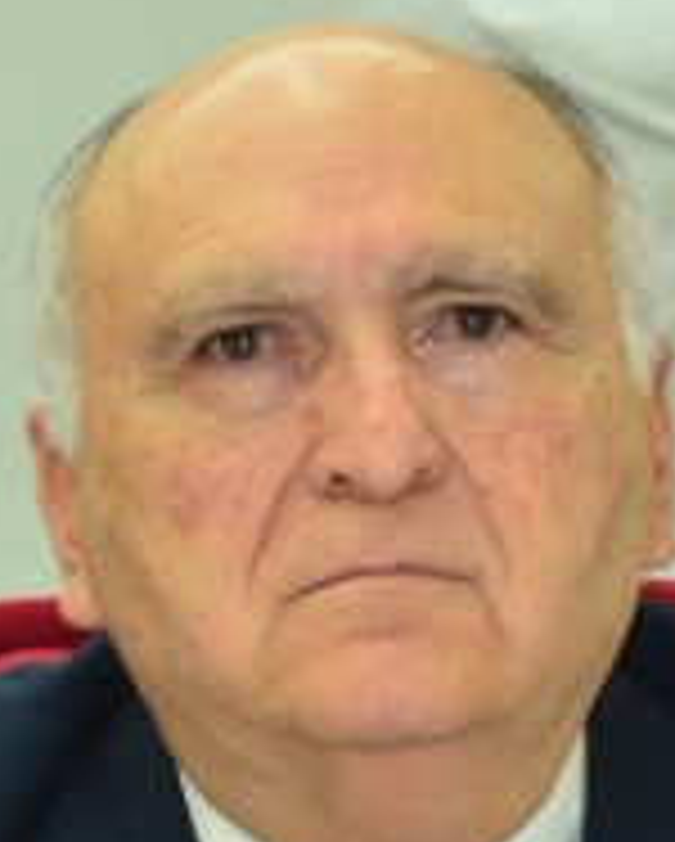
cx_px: 436
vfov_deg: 3.1
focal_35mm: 630
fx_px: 15707
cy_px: 684
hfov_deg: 2.5
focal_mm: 105
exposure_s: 1/40
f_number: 5.6
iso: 1600
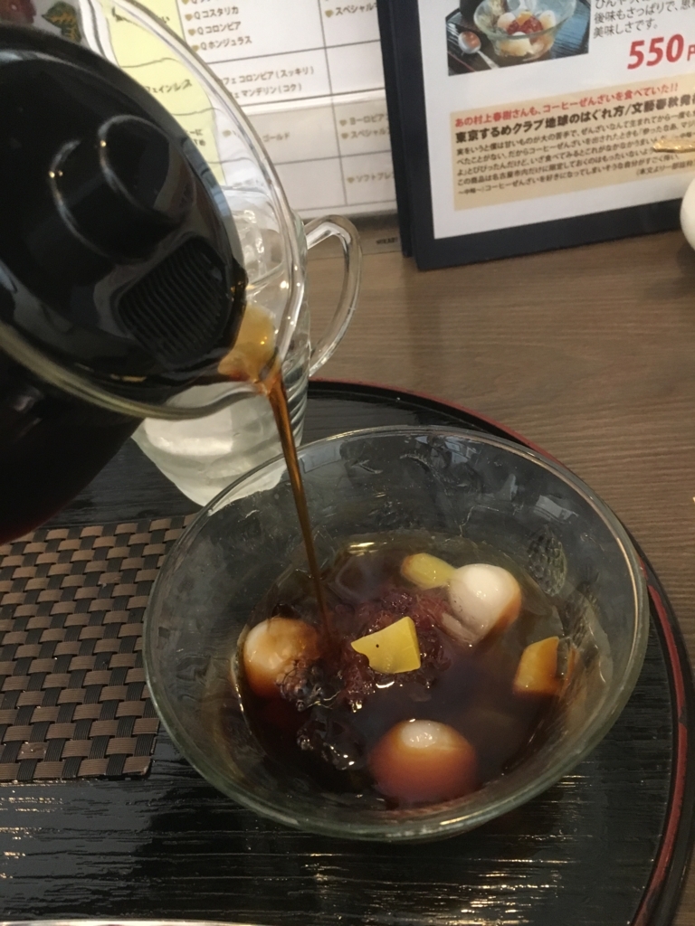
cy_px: 463
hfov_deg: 48.2
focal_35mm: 29
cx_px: 348
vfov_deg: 61.7
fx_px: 776
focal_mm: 4.15
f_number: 2.2
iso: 200
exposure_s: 1/15
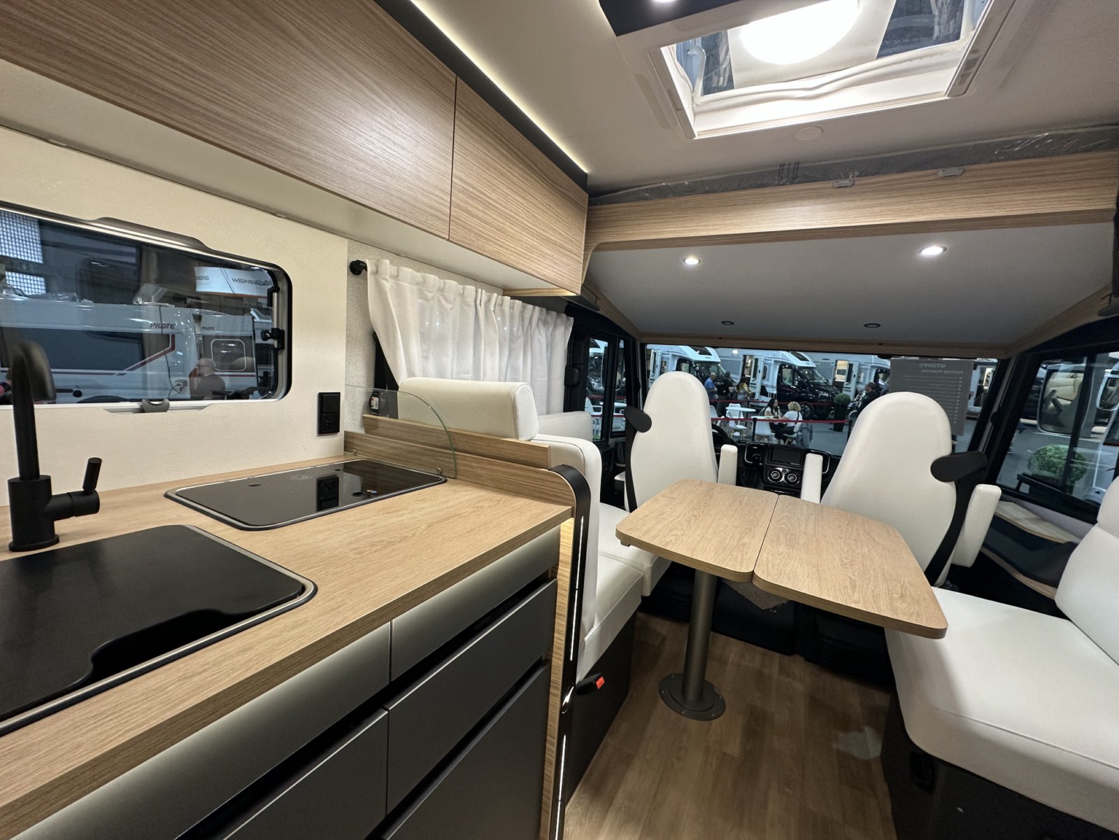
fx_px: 453
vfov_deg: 85.7
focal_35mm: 14
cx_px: 560
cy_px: 420
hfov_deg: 102.1
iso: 160
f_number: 2.2
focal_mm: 2.22
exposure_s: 1/100
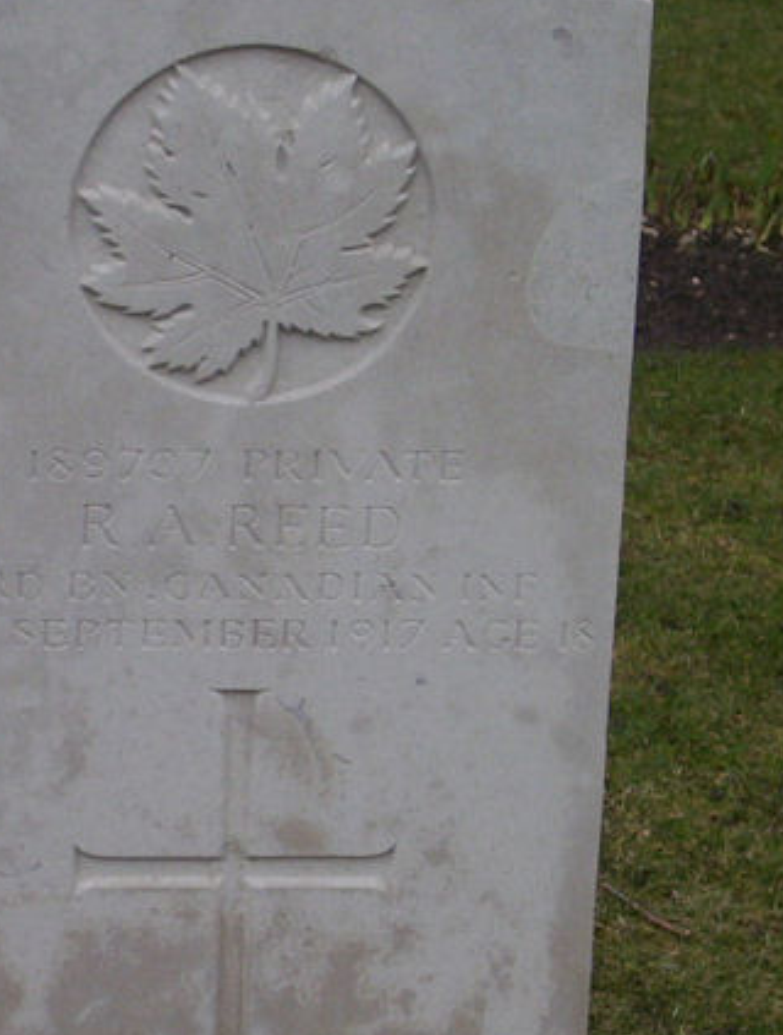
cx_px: 132
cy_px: 667
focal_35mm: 152
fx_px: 4559
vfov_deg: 12.9
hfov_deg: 9.8
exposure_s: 1/332
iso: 100
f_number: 3.62
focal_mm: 10.76
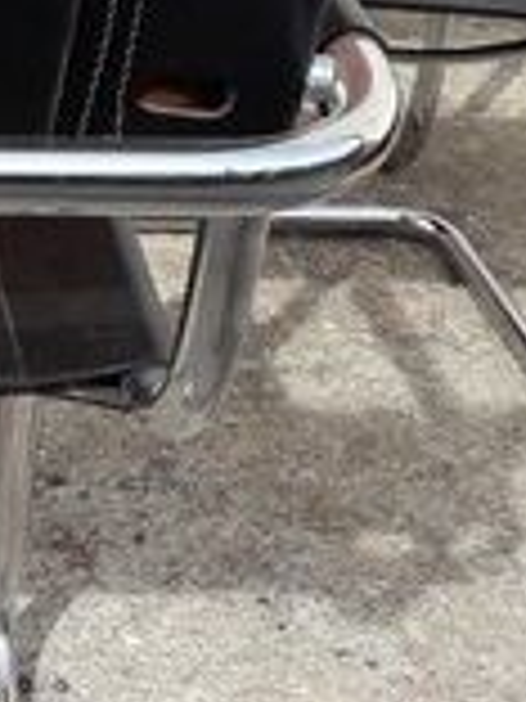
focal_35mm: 104
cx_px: -333
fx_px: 2107
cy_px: 472
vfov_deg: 18.8
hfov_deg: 13.2
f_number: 1.9
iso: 40
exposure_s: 1/792
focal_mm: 3.6
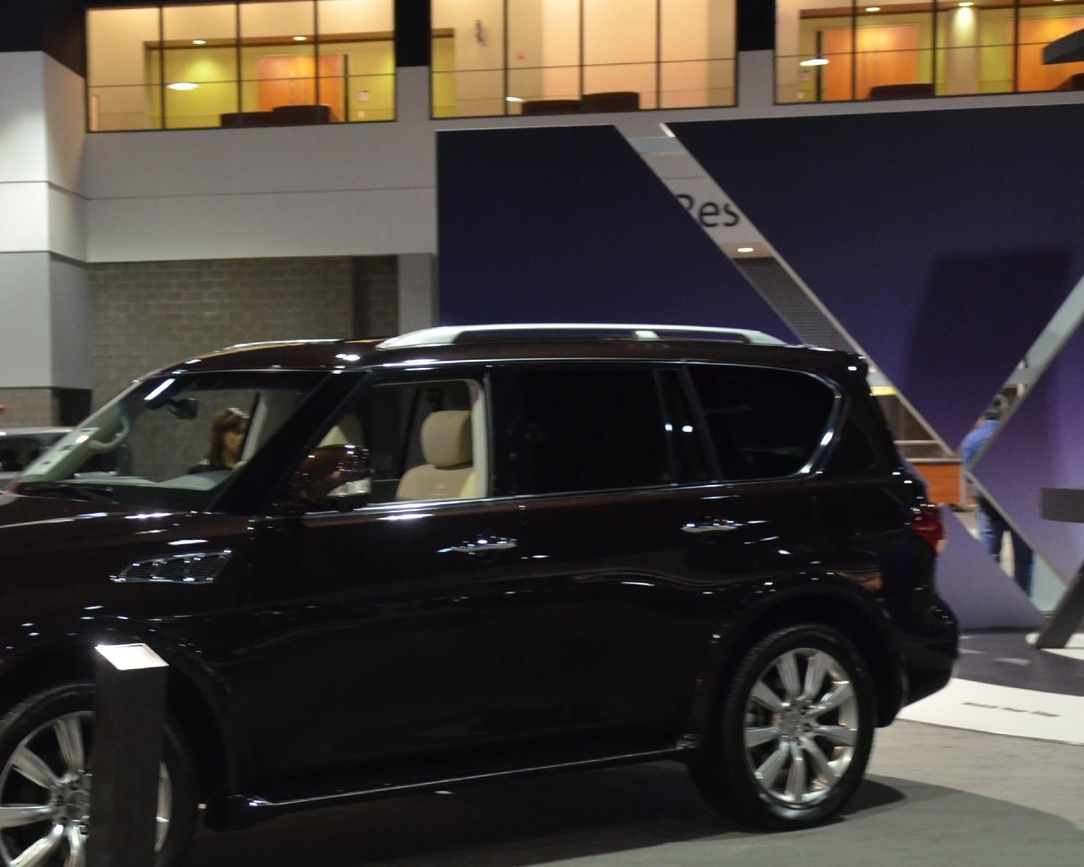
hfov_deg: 30.1
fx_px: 1989
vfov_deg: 24.5
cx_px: 301
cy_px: 576
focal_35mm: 62
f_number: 2.8
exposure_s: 1/40
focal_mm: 26
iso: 1600
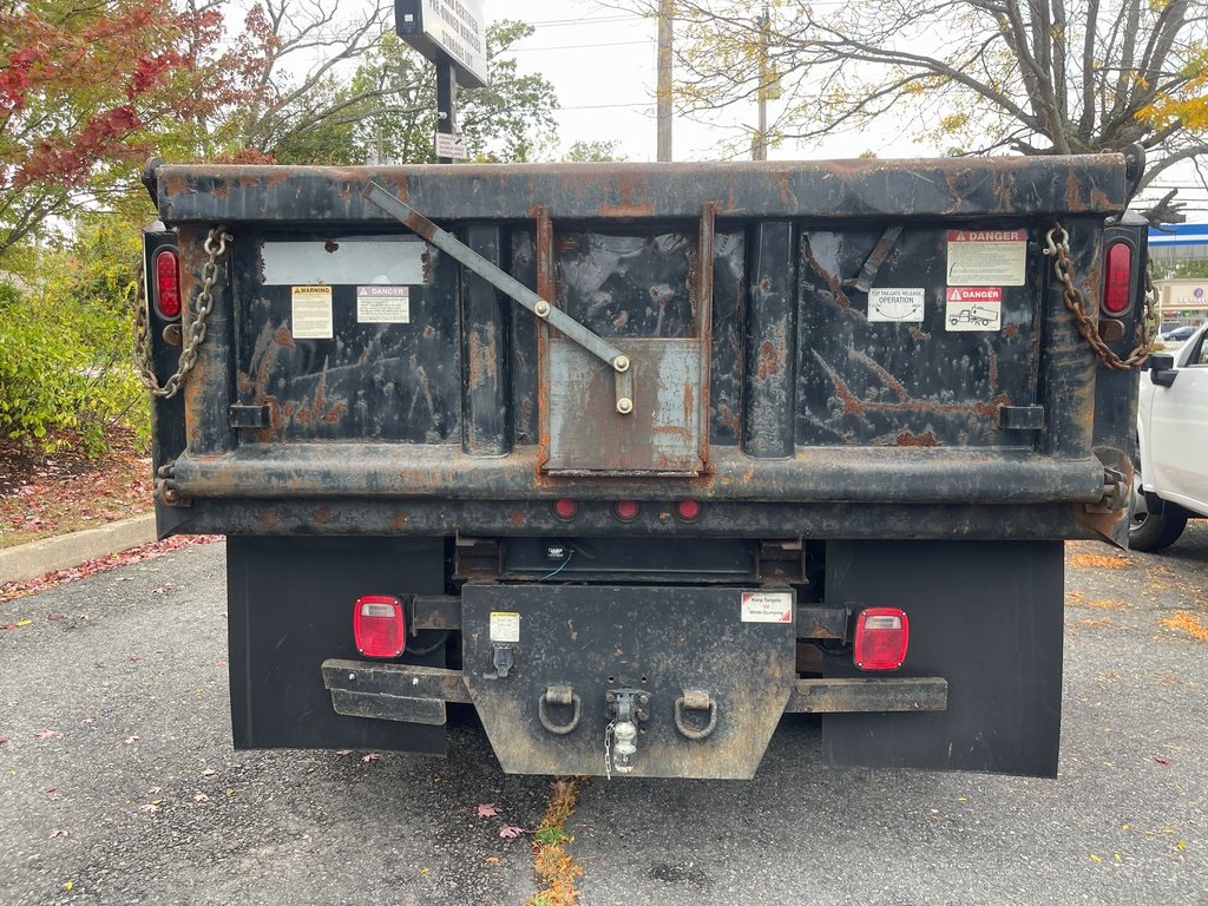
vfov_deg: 54.9
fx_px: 872
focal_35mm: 25
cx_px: 604
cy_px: 453
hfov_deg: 69.4
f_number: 1.6
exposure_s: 1/121
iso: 64
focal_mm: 5.1
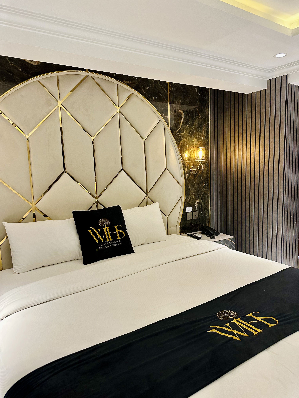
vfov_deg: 71.6
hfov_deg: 56.8
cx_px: 150
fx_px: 276
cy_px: 199
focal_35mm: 24
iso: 320
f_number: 1.78
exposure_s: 1/60
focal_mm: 6.86
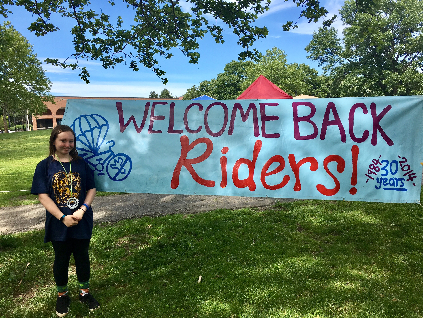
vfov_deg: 48.2
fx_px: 354
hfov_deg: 61.7
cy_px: 159
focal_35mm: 29
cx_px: 212
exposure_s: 1/810
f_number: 2.2
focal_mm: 4.15
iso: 25
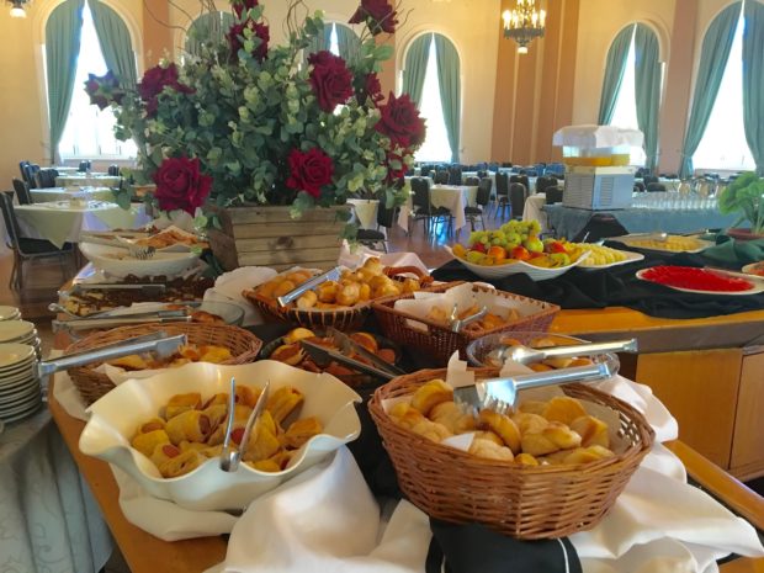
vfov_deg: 48.2
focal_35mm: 29
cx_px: 382
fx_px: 640
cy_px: 286
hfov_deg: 61.7
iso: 200
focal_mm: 4.15
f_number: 2.2
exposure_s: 1/30
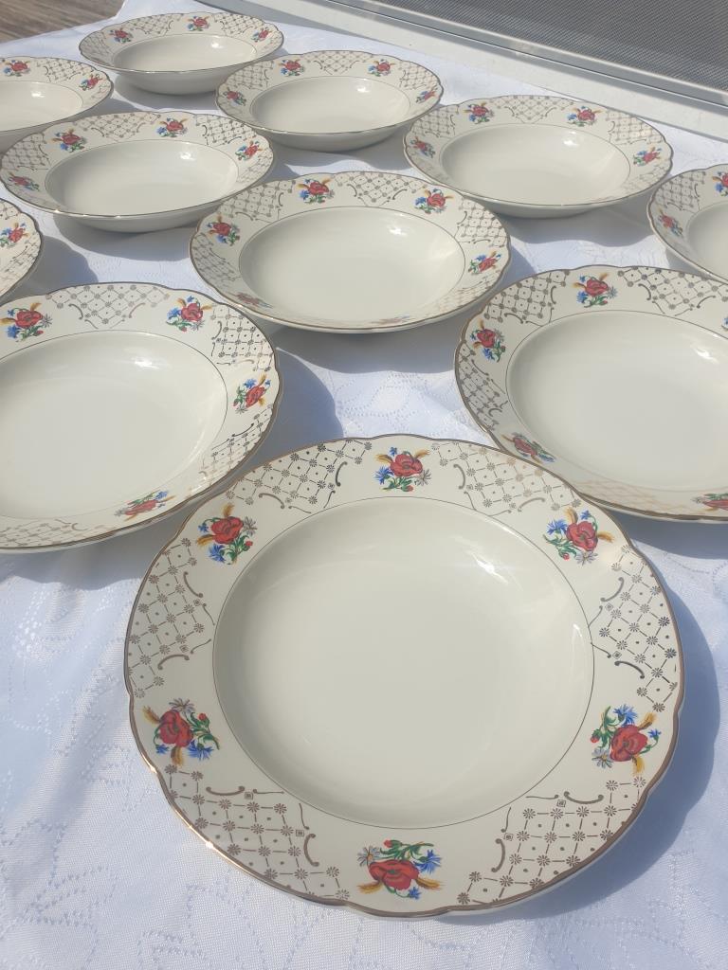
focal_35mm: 26
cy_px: 485
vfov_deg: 67.3
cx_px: 364
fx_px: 729
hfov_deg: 53.1
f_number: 2.4
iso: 50
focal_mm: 4.3
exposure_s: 1/2024
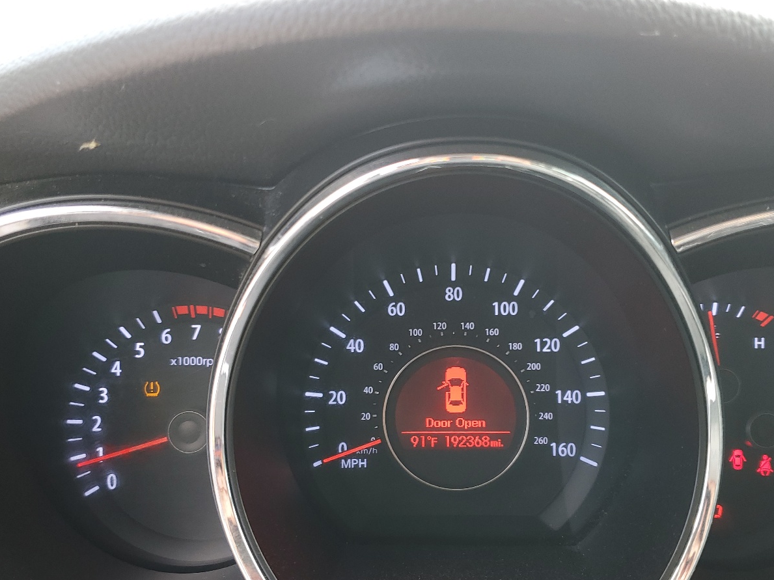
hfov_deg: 52.5
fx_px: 782
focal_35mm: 35
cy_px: 363
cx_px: 436
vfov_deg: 40.4
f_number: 1.5
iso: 51
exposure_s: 1/60.2
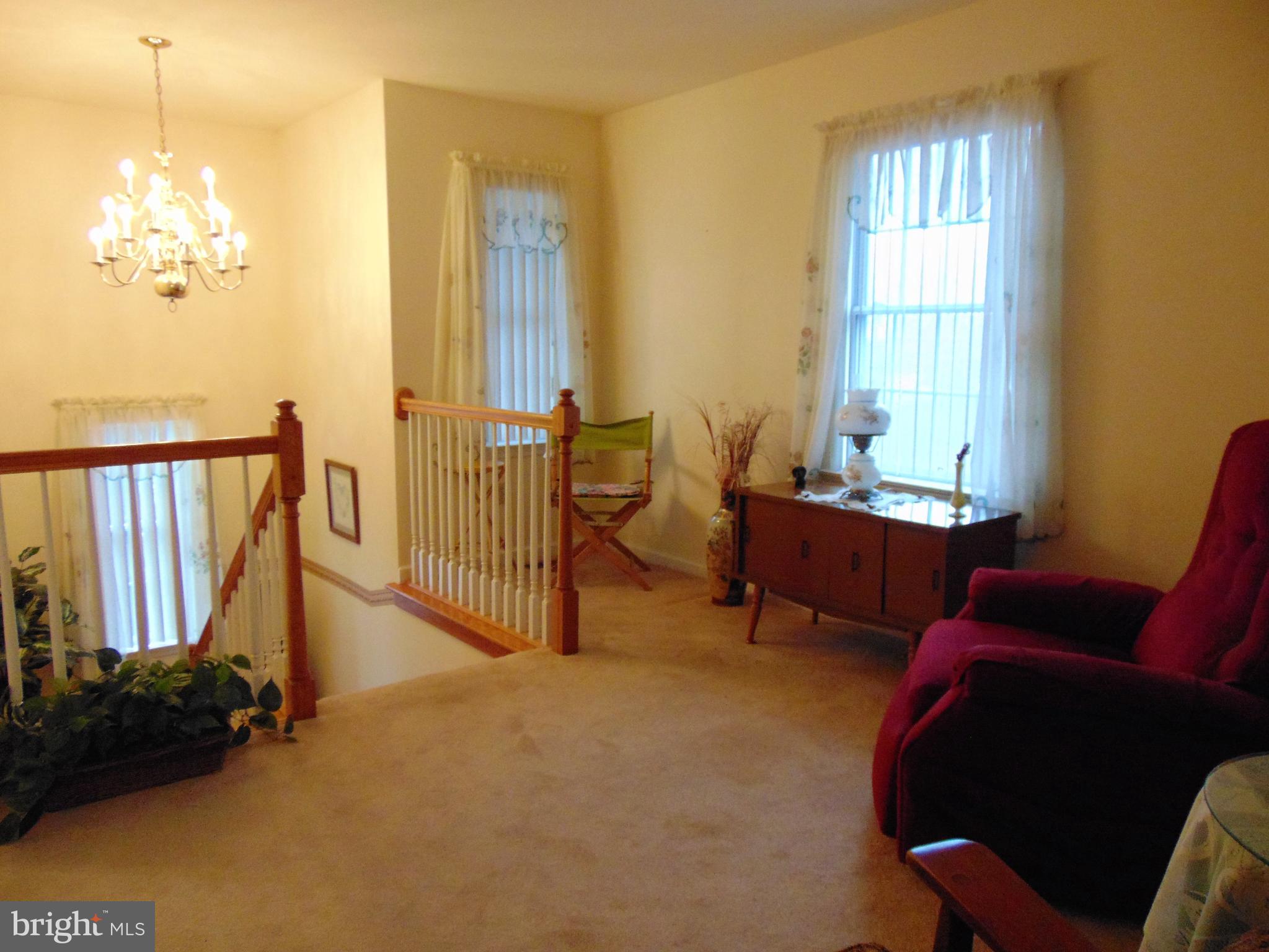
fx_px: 917
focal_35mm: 25
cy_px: 476
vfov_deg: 54.9
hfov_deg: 69.4
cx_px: 634
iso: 400
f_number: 3
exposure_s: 1/40
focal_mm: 4.5
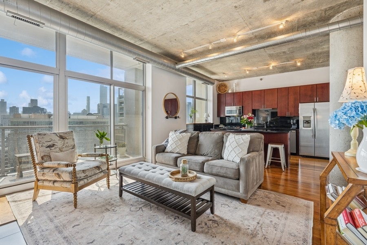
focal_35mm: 16
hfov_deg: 96.7
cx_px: 184
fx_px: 163
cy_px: 122
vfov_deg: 73.7
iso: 320
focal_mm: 16
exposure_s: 1/125
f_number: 8
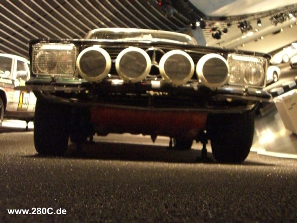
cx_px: 148
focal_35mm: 55
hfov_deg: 34.9
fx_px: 472
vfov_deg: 26.6
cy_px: 112
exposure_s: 1/15
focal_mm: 9
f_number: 3.3
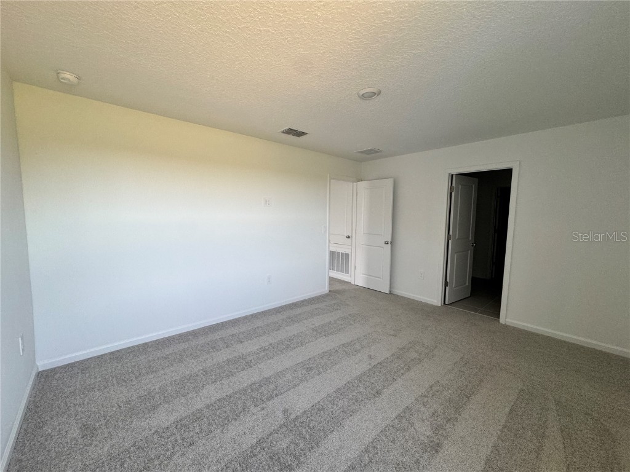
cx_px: 315
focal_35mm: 14
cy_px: 236
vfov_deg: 85.7
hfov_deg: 102.1
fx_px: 255
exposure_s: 1/99
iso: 160
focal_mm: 2.22
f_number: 2.2
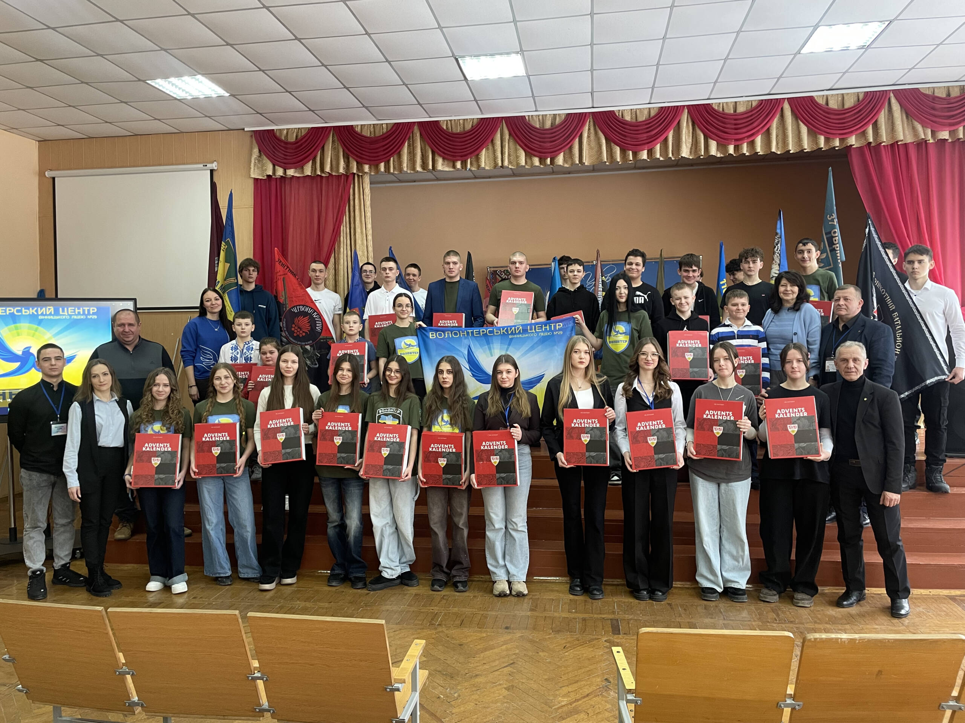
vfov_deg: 53.1
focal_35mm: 26
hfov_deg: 67.3
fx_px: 725
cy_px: 362
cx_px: 482
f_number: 1.6
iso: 160
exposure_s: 1/50
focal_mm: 4.2
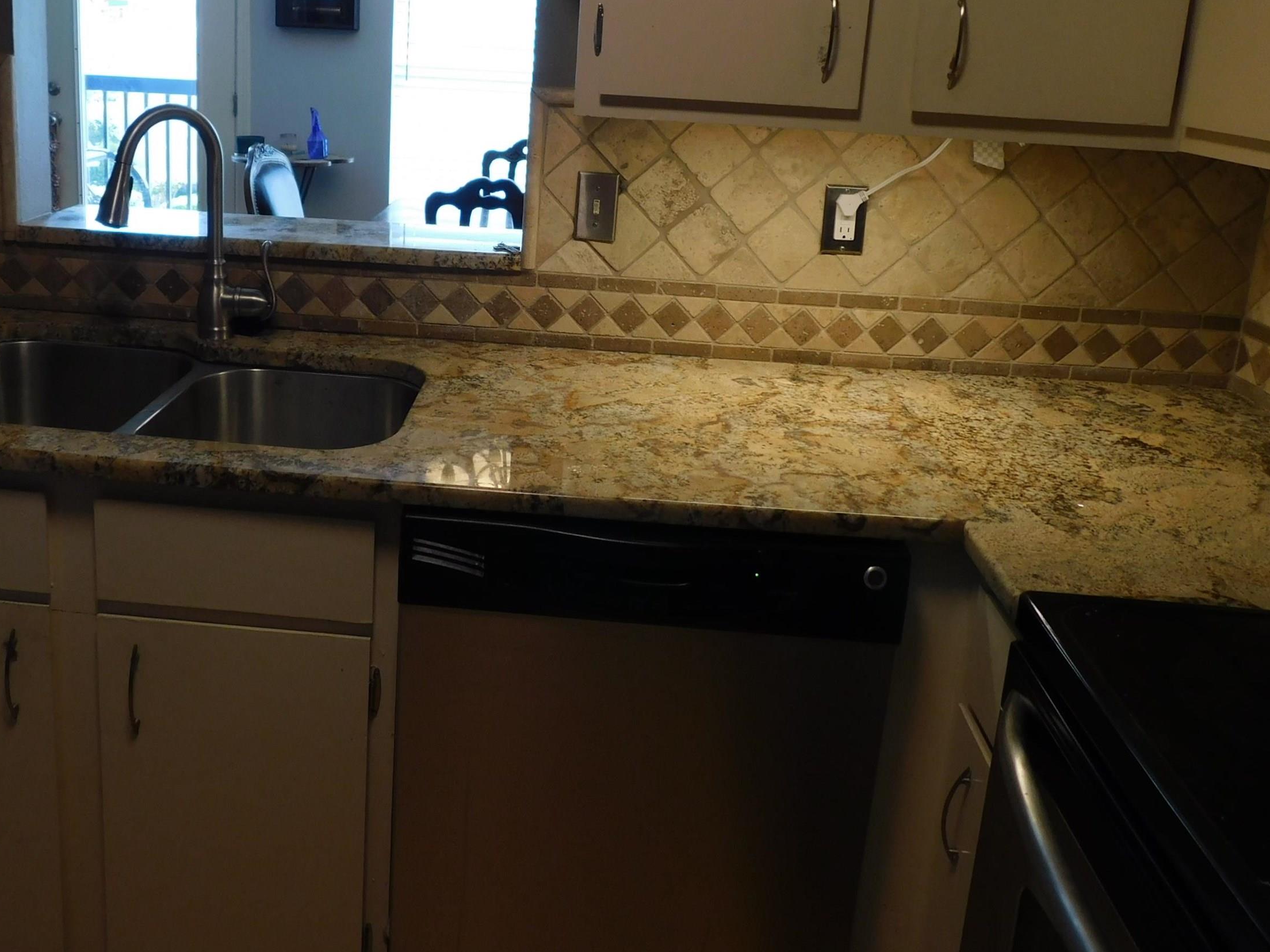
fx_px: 1174
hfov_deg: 56.5
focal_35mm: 32
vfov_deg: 43.3
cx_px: 526
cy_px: 293
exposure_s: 1/60
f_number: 3
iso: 125
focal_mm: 4
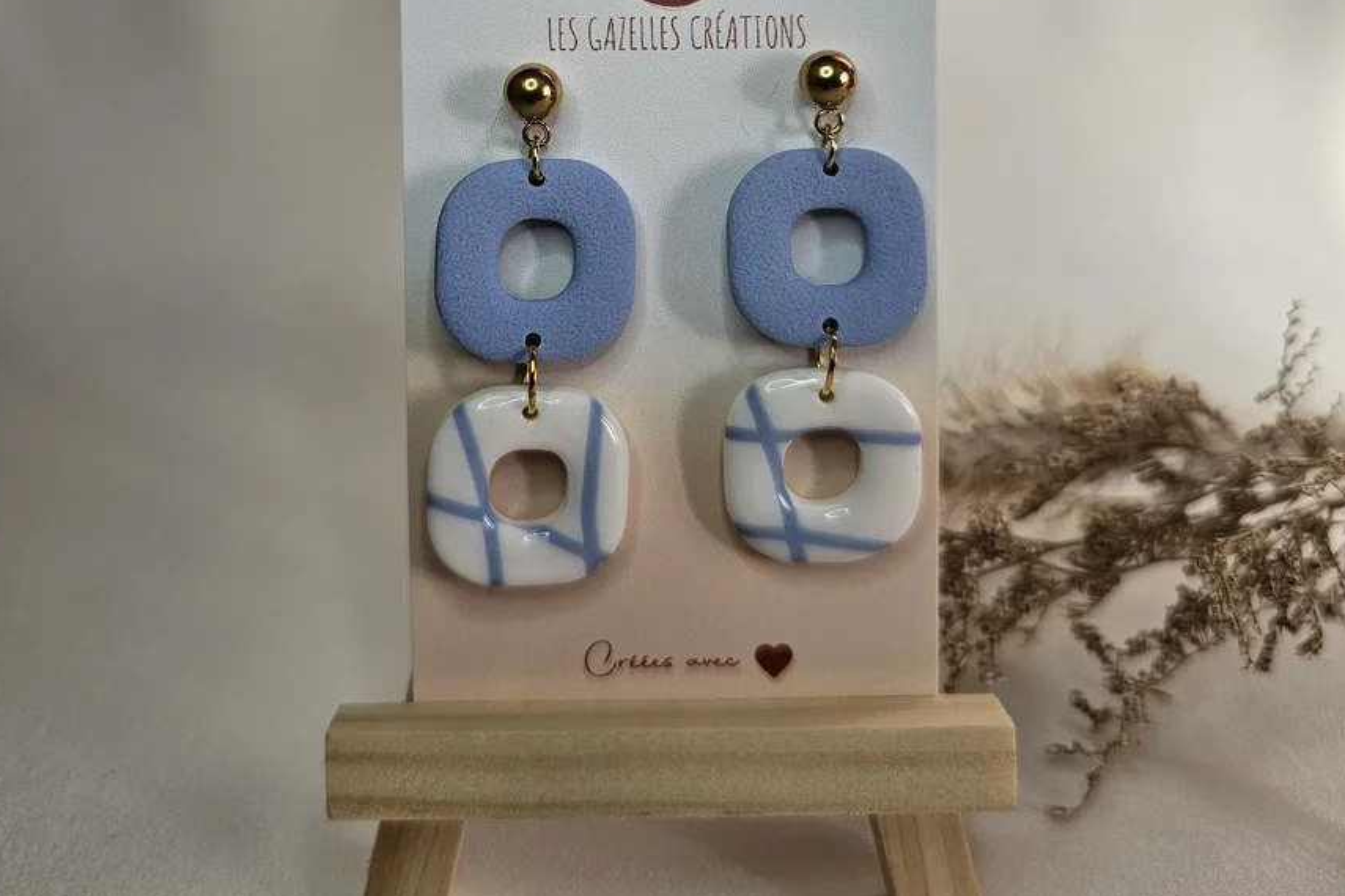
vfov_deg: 36.0
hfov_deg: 54.4
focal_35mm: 35
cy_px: 127
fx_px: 1308
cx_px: 667
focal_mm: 6.3
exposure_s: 1/180
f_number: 1.7
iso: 16
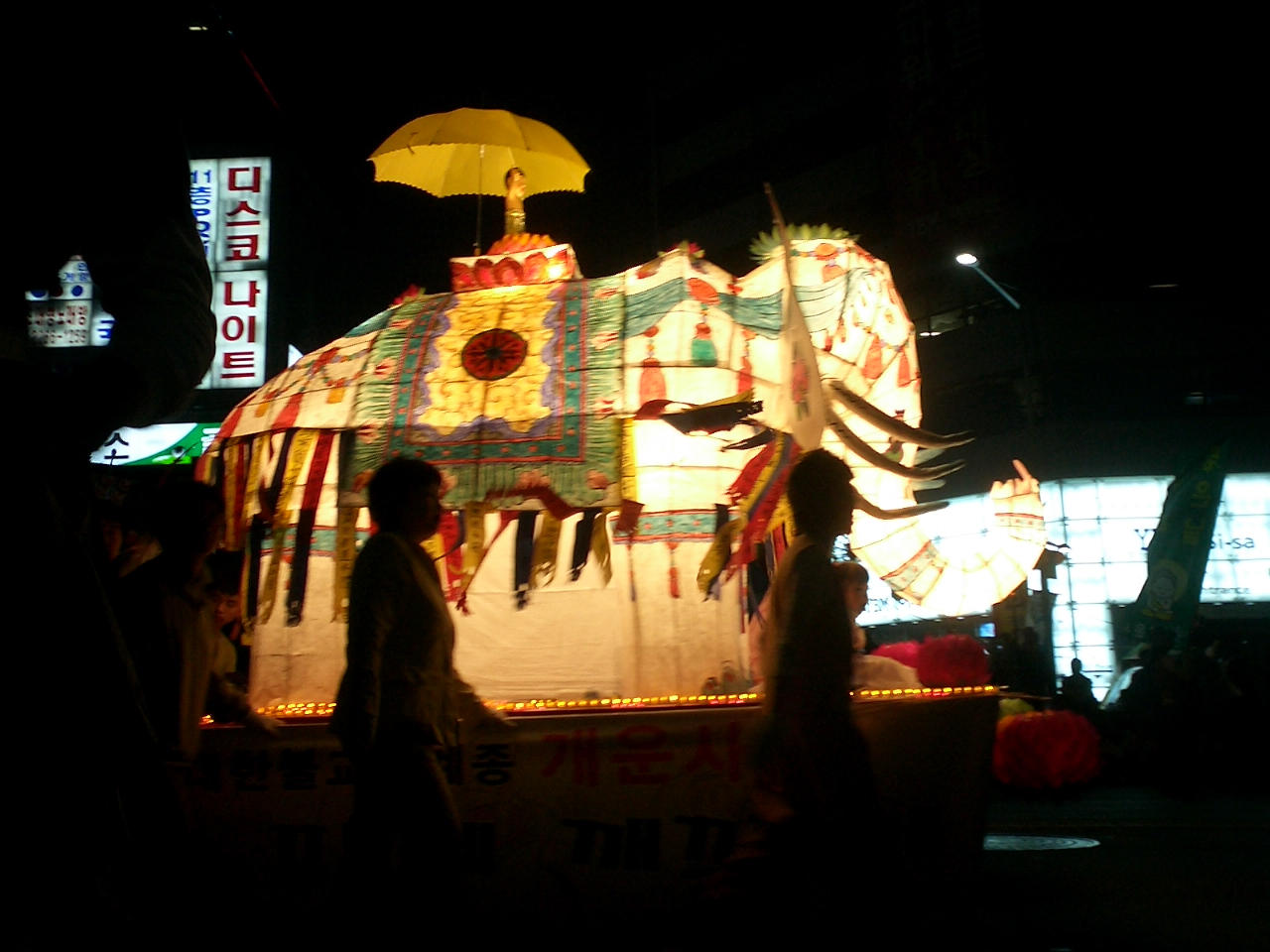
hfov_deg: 50.1
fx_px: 1357
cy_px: 476
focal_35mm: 37
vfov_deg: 38.7
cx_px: 635
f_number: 3.5
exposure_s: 1/25
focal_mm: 5.6
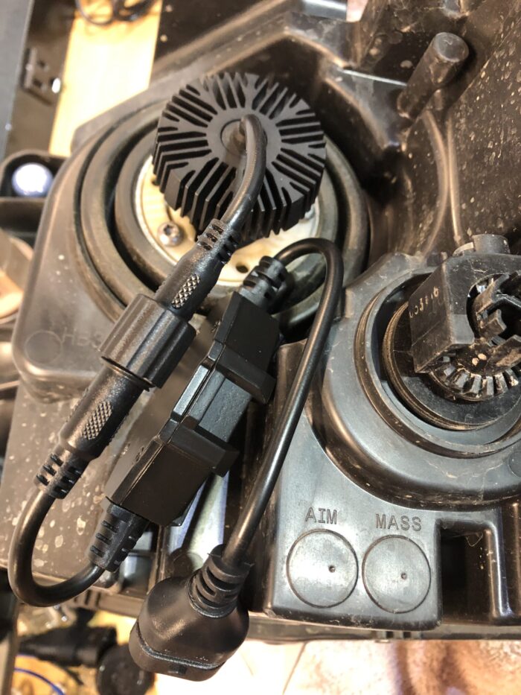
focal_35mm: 28
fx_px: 562
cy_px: 348
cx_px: 260
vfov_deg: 63.4
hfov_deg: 49.8
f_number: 1.8
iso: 100
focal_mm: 3.99
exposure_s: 1/15
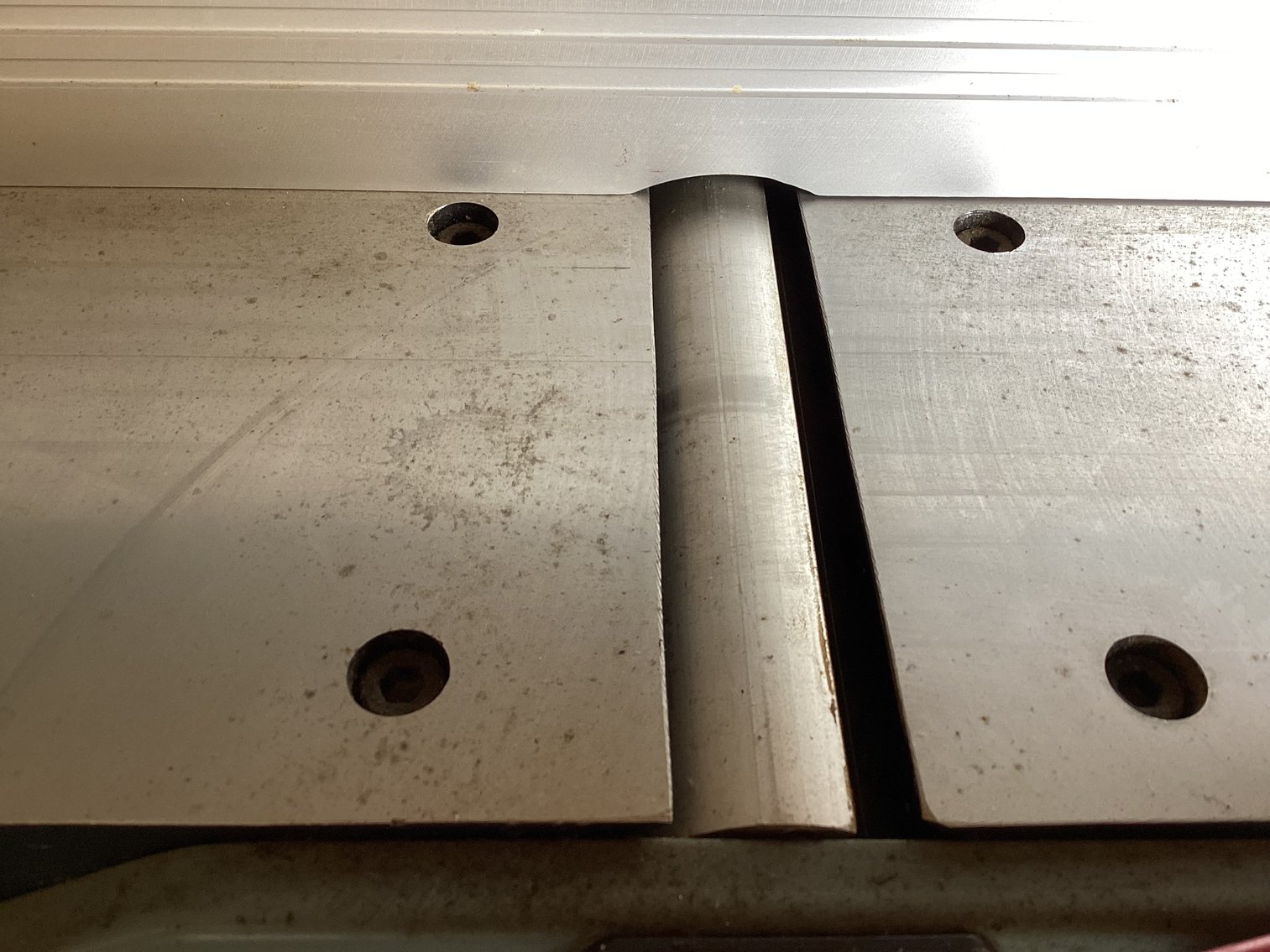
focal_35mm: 31
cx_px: 635
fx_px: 1137
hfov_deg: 58.3
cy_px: 476
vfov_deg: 45.4
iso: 80
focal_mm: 3.3
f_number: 2.4
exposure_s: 1/50
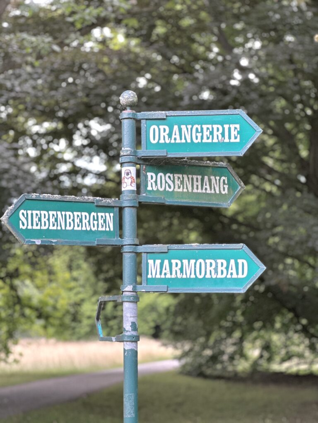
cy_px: 212
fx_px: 943
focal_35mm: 77
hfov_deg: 19.1
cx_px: 159
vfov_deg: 25.3
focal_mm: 9
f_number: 2.8
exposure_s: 1/121
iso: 160
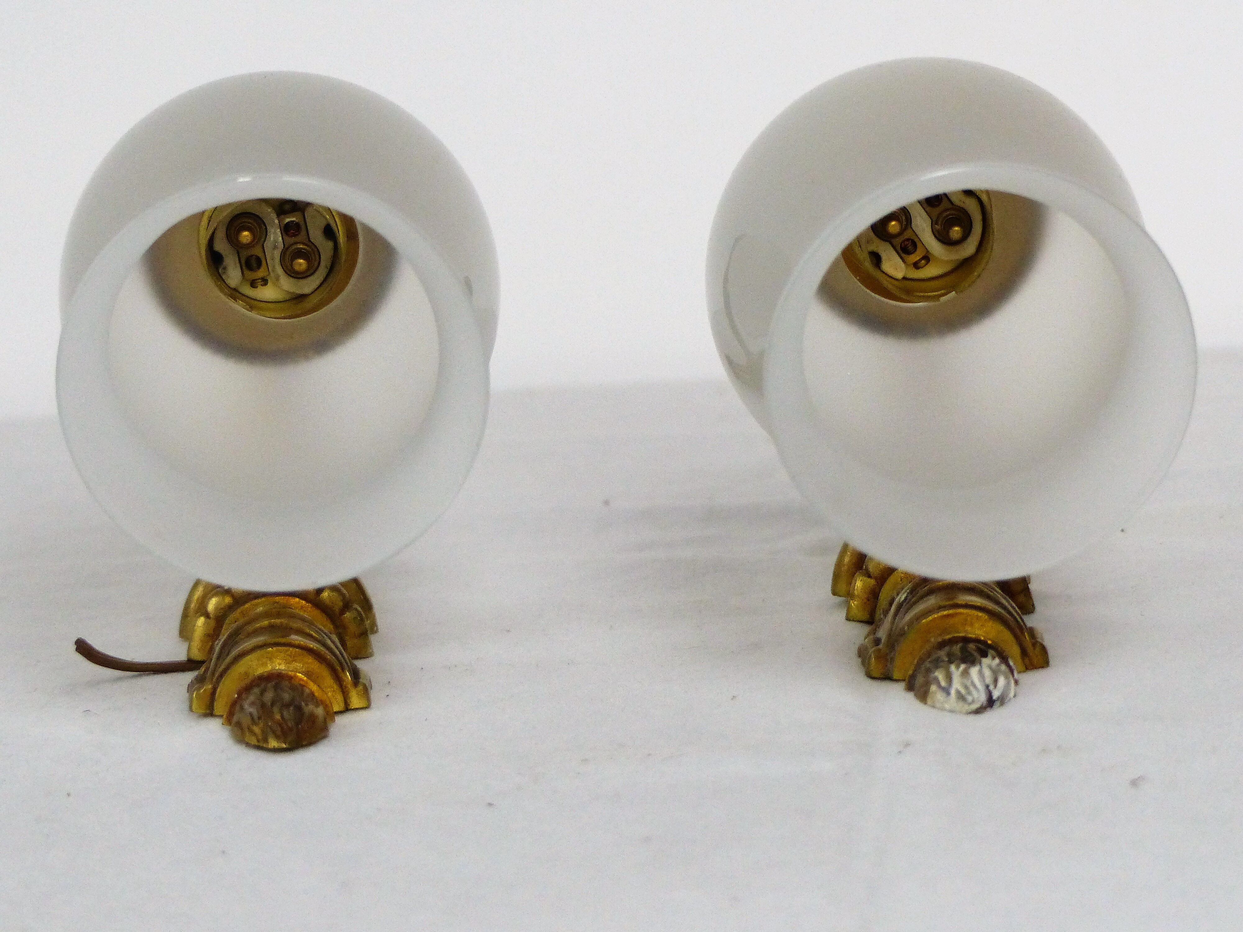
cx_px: 622
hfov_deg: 9.4
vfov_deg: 7.0
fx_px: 7577
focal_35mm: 211
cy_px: 466
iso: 320
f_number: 2.8
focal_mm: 34.5
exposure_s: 1/80
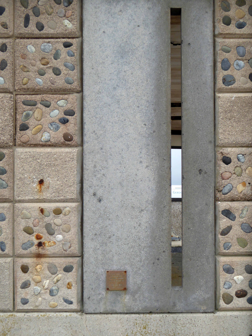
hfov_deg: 34.3
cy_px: 168
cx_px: 126
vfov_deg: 44.8
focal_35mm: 42
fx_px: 408
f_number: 3.8
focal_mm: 7.2
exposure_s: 1/320
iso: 100
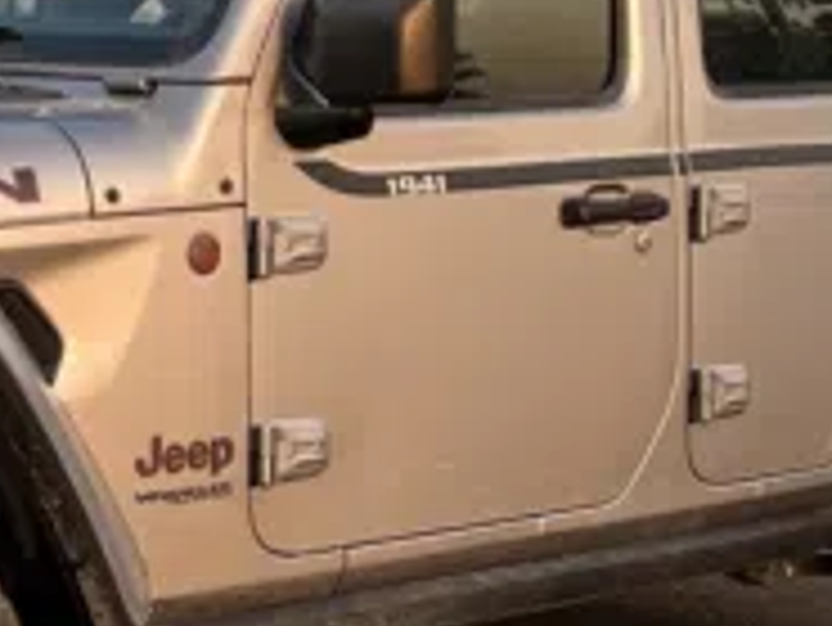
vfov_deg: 16.3
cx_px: 58
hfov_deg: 21.2
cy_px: 144
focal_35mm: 90
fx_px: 2165
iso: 50
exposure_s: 1/654
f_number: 1.5
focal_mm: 5.7
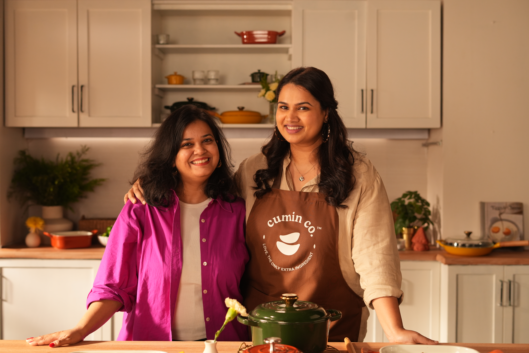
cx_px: 264
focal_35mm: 50
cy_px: 176
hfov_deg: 39.6
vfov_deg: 27.0
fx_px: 735
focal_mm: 50
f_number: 3.5
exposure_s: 1/160
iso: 800
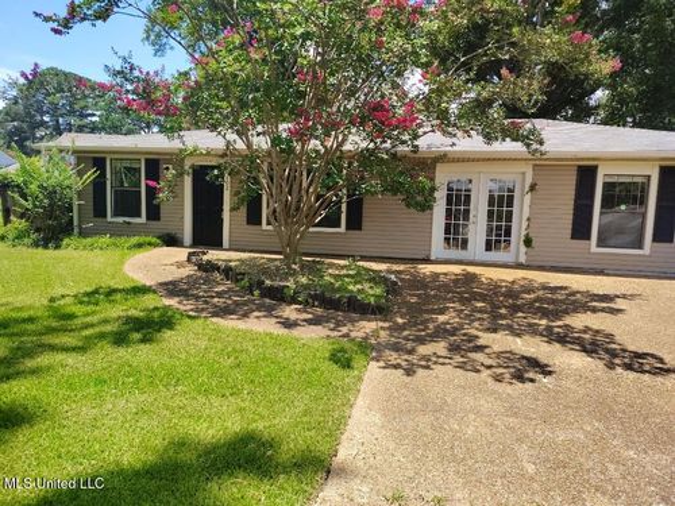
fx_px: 468
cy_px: 253
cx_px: 338
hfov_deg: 71.6
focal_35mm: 24
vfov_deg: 56.8
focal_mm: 5.56
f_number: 1.8
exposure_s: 1/714
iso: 100
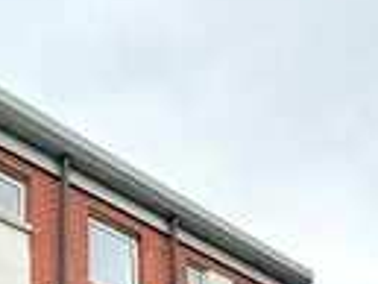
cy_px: 441
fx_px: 831
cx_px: 59
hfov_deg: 25.1
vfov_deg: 17.3
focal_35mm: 76
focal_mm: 2.22
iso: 40
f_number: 2.2
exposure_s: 1/636
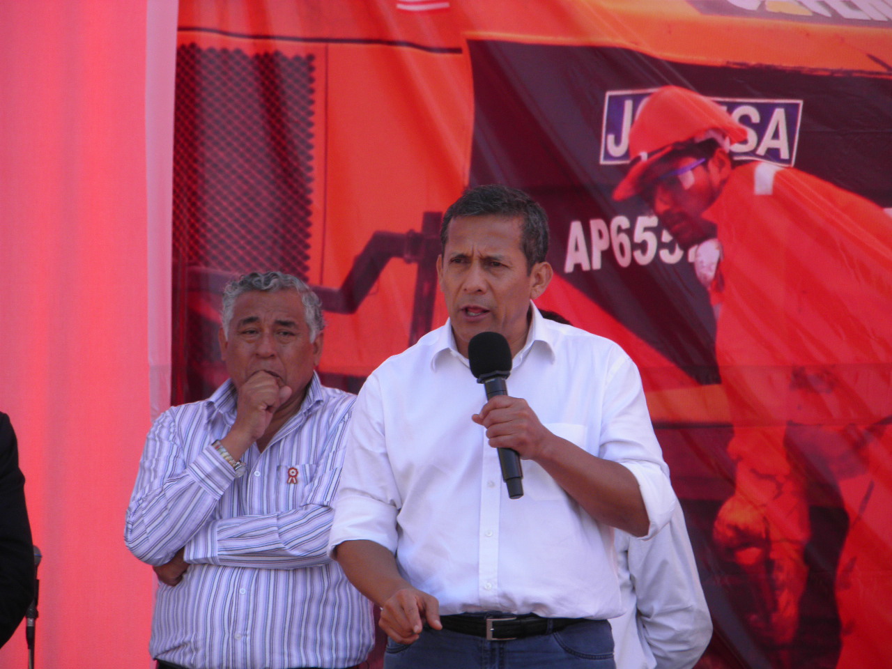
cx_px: 446
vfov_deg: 4.0
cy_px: 334
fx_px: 9534
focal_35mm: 370
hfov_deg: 5.4
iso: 50
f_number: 4.4
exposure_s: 1/200
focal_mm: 66.5
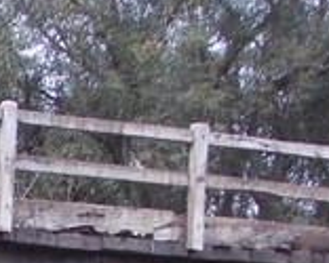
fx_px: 1306
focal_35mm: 134
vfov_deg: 10.6
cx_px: -219
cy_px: 518
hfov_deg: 13.2
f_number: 2.7
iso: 80
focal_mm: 4
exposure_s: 1/25
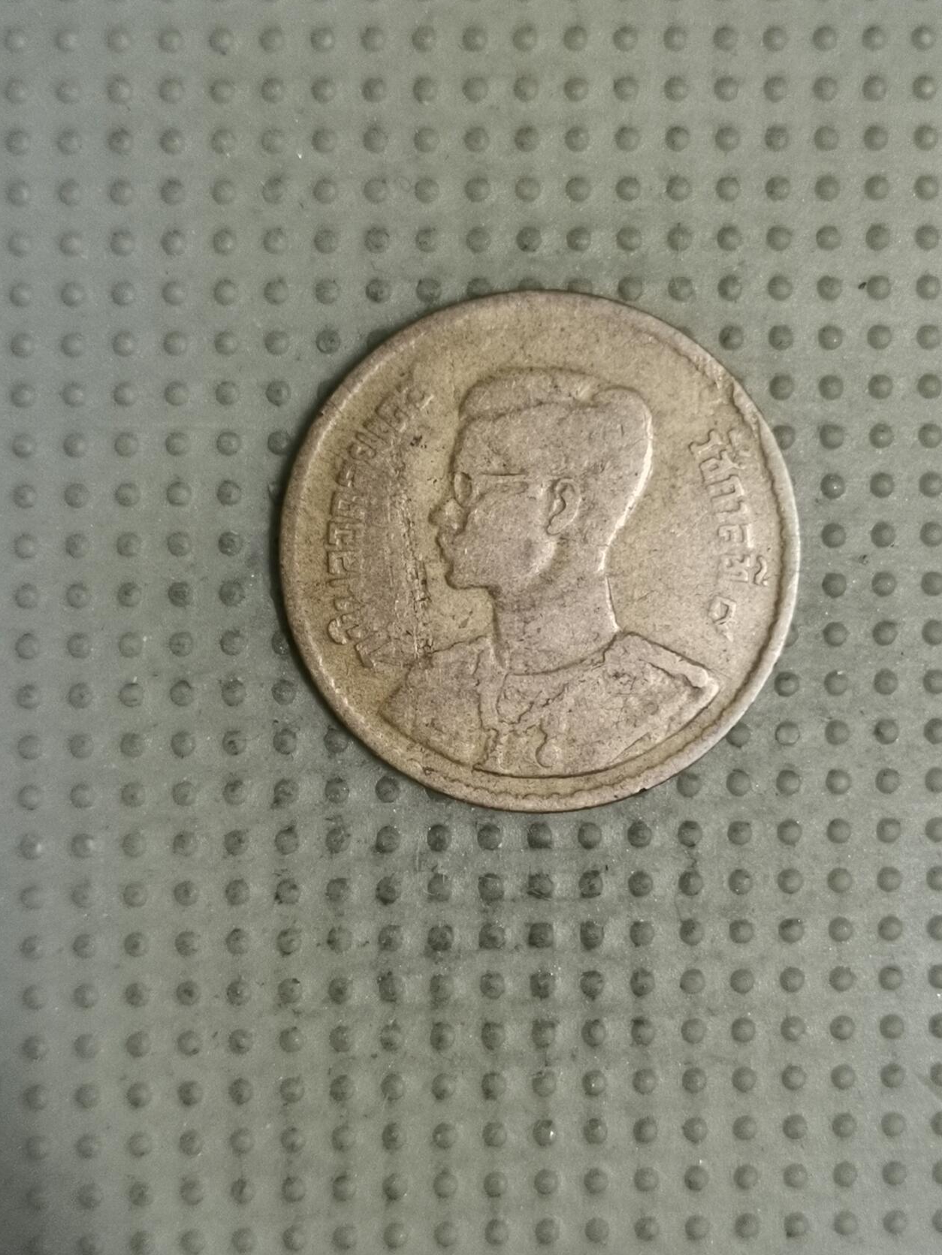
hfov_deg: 26.1
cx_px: 506
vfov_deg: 34.3
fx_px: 2031
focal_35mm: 56
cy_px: 635
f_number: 1.8
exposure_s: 1/25.7
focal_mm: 4.75
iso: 500
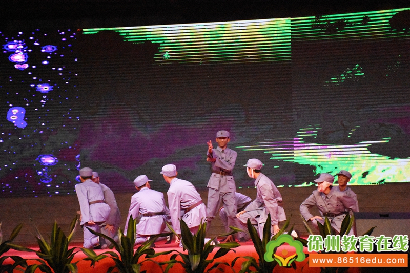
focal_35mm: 99
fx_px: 1127
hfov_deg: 20.6
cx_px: 205
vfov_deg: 13.8
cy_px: 136
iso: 16000
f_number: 5
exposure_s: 1/1600
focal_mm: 66
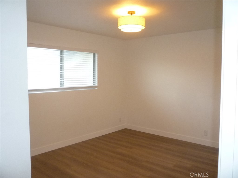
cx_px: 119
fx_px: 199
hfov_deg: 61.7
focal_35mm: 29
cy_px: 89
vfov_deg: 48.2
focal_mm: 5.2
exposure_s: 1/50
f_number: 3.3
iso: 400
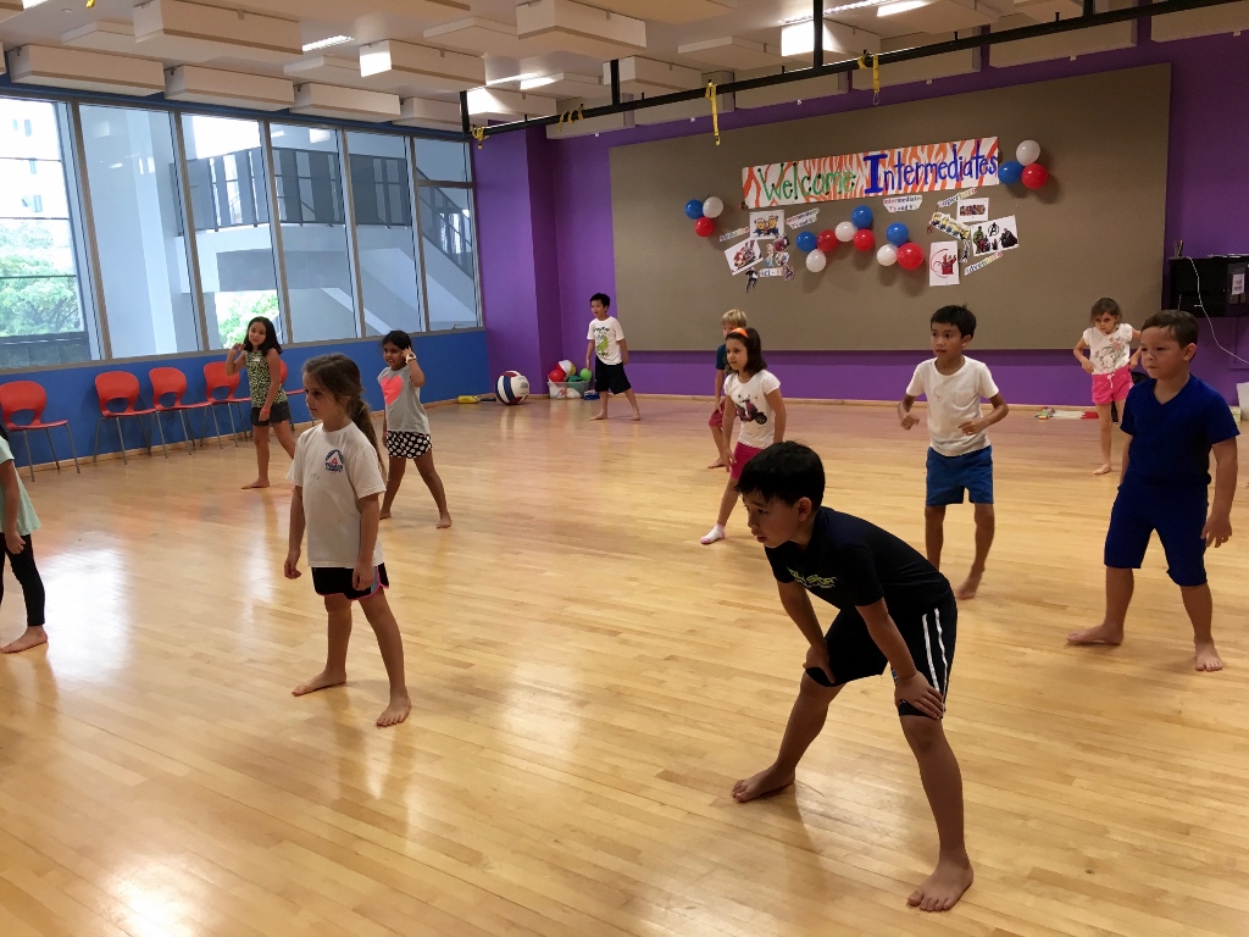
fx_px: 1046
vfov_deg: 48.2
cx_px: 624
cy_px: 468
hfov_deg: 61.7
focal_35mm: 29
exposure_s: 1/33
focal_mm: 4.15
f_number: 2.2
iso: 80
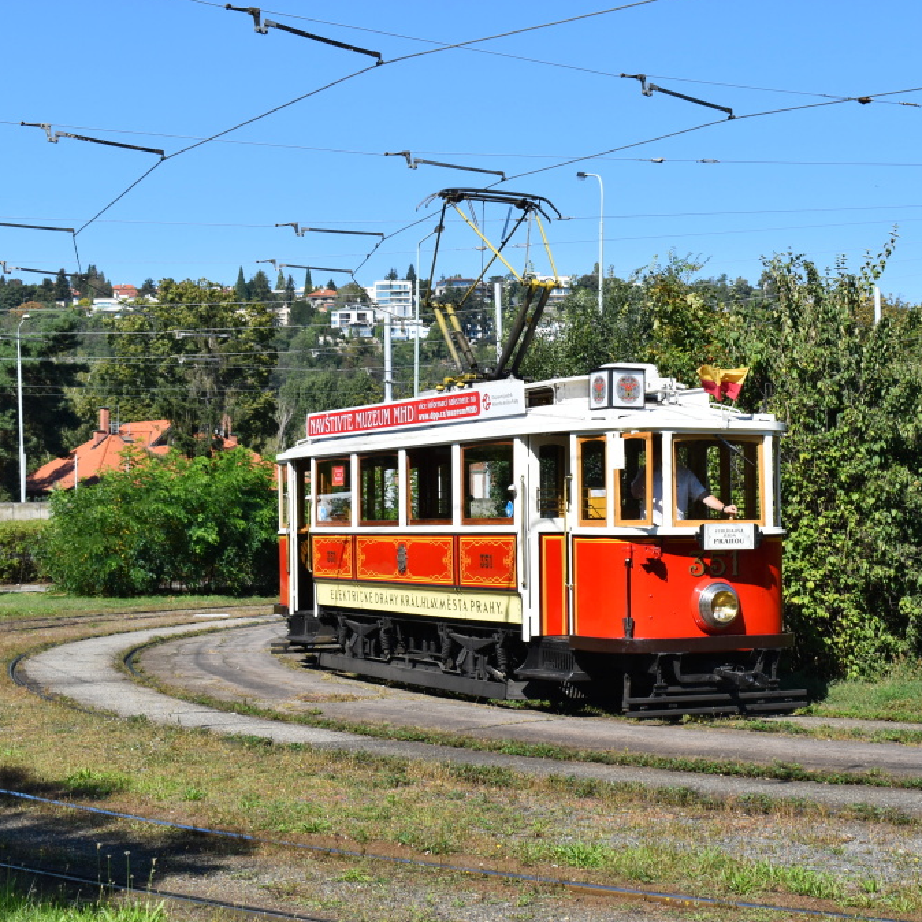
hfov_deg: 27.7
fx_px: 1868
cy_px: 459
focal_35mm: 62
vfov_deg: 27.7
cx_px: 559
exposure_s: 1/400
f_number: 10
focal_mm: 32
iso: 200
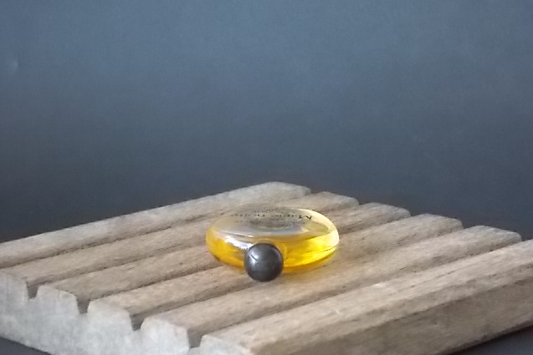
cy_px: 195
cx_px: 267
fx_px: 1747
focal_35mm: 118
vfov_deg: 11.6
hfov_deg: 17.3
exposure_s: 1/30
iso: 800
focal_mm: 20.1
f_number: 6
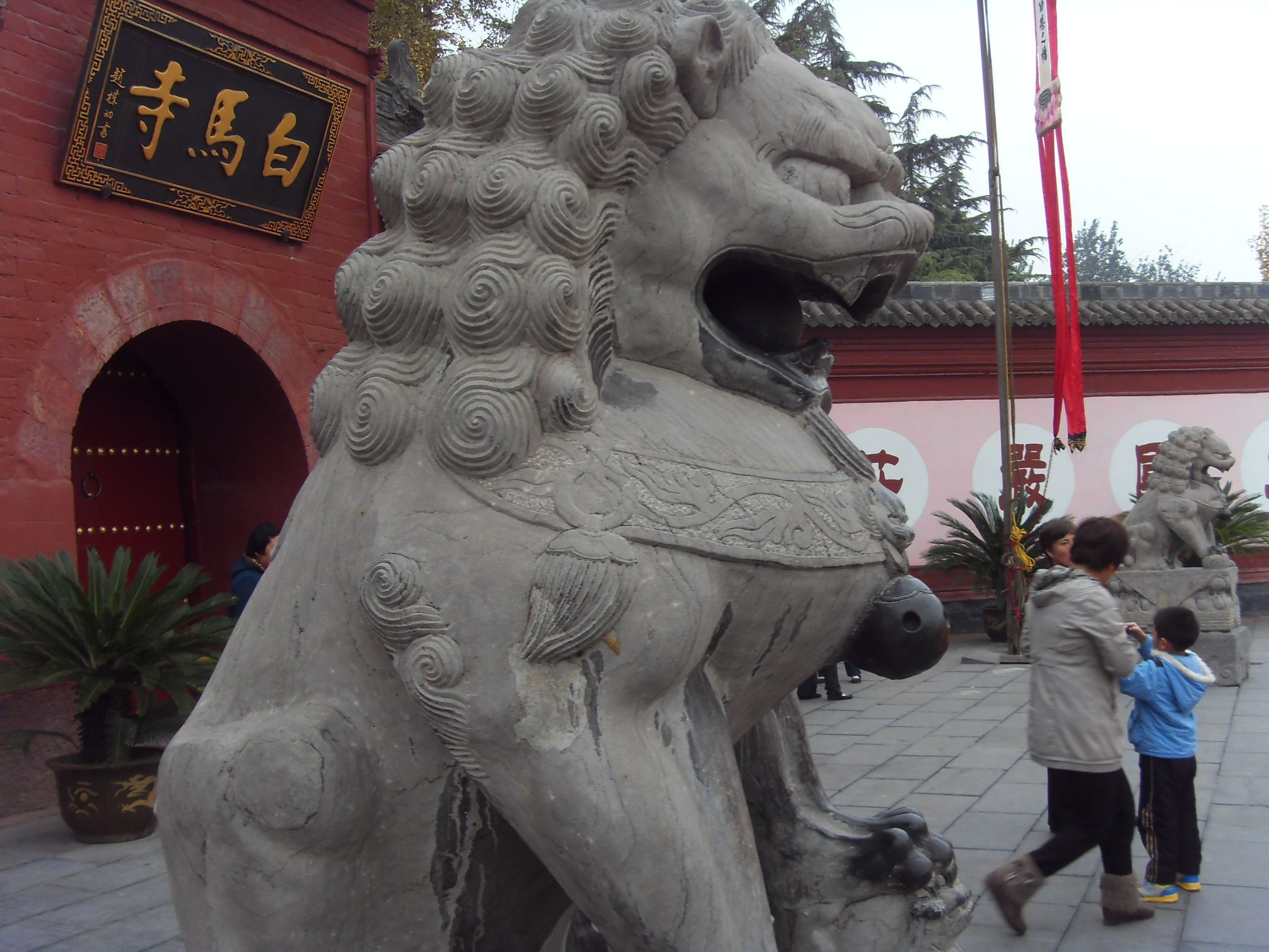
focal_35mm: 39
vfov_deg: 36.8
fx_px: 1430
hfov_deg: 47.9
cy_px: 476
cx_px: 634
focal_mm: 6.6
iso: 100
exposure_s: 1/90
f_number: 3.5
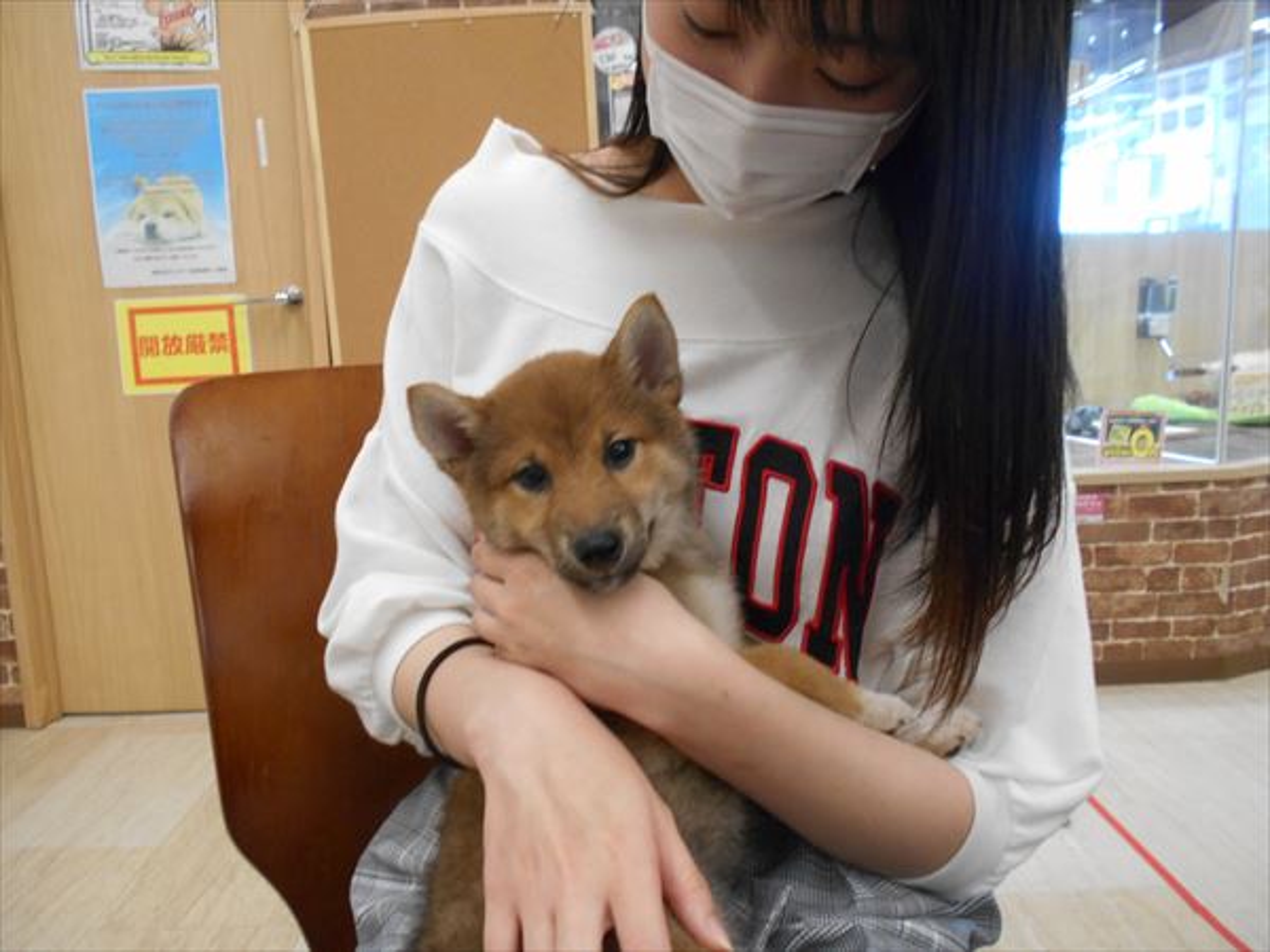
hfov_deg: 67.3
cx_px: 635
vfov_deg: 53.1
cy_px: 476
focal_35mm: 26
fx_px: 954
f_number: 3.2
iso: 280
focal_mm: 4.6
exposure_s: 1/30
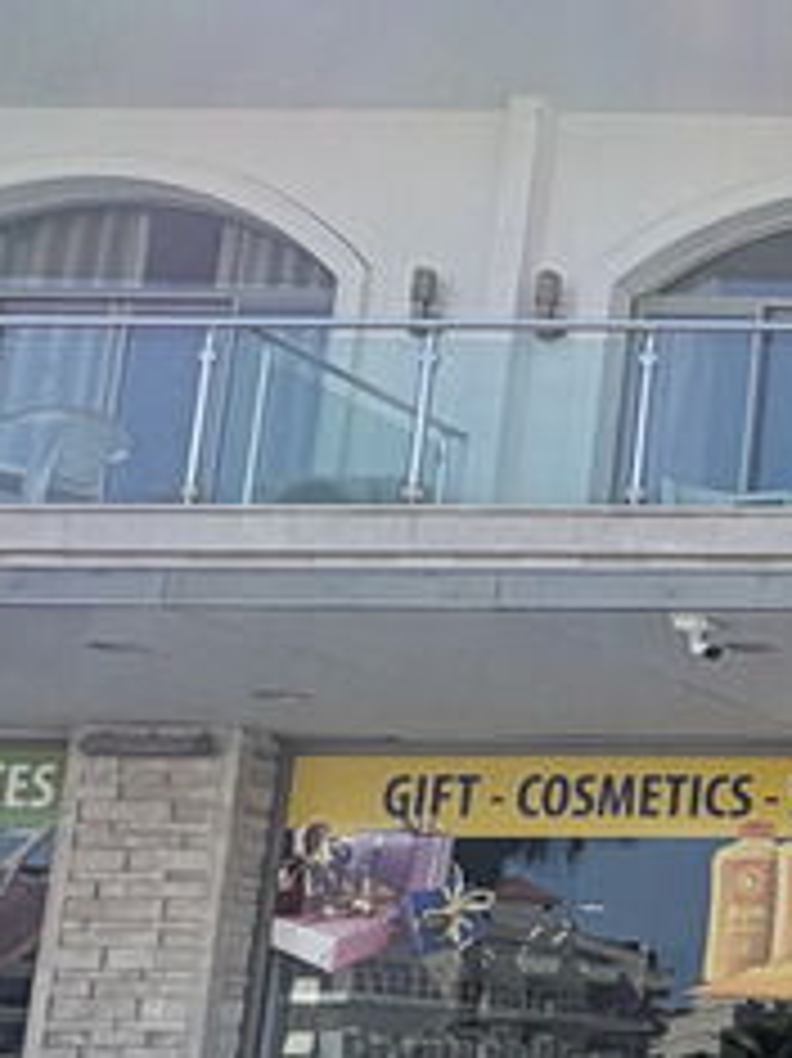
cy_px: 873
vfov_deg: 31.2
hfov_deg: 15.2
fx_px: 1832
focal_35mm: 60
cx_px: 1863
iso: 50
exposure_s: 1/968
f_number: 2.2
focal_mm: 2.22
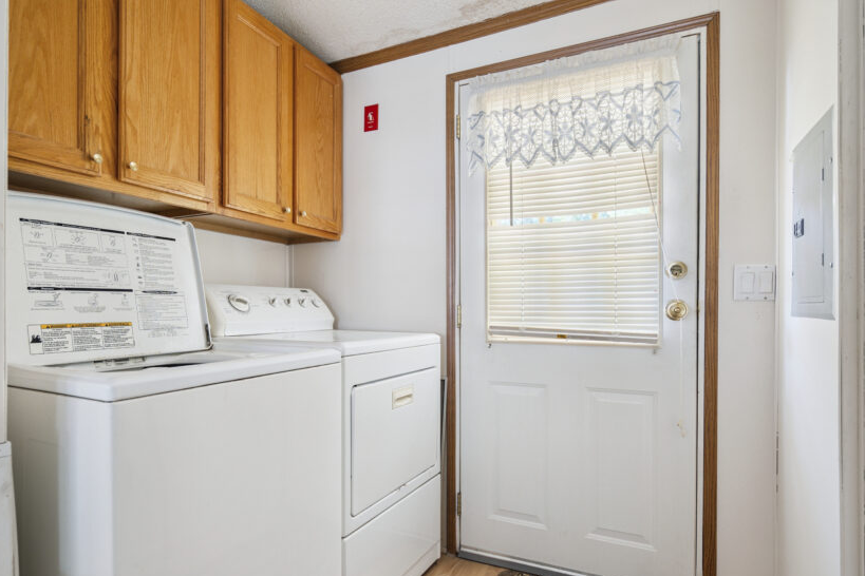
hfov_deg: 83.4
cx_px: 366
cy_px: 327
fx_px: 481
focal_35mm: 20
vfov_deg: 61.7
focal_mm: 16
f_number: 4
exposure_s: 1/10
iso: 400
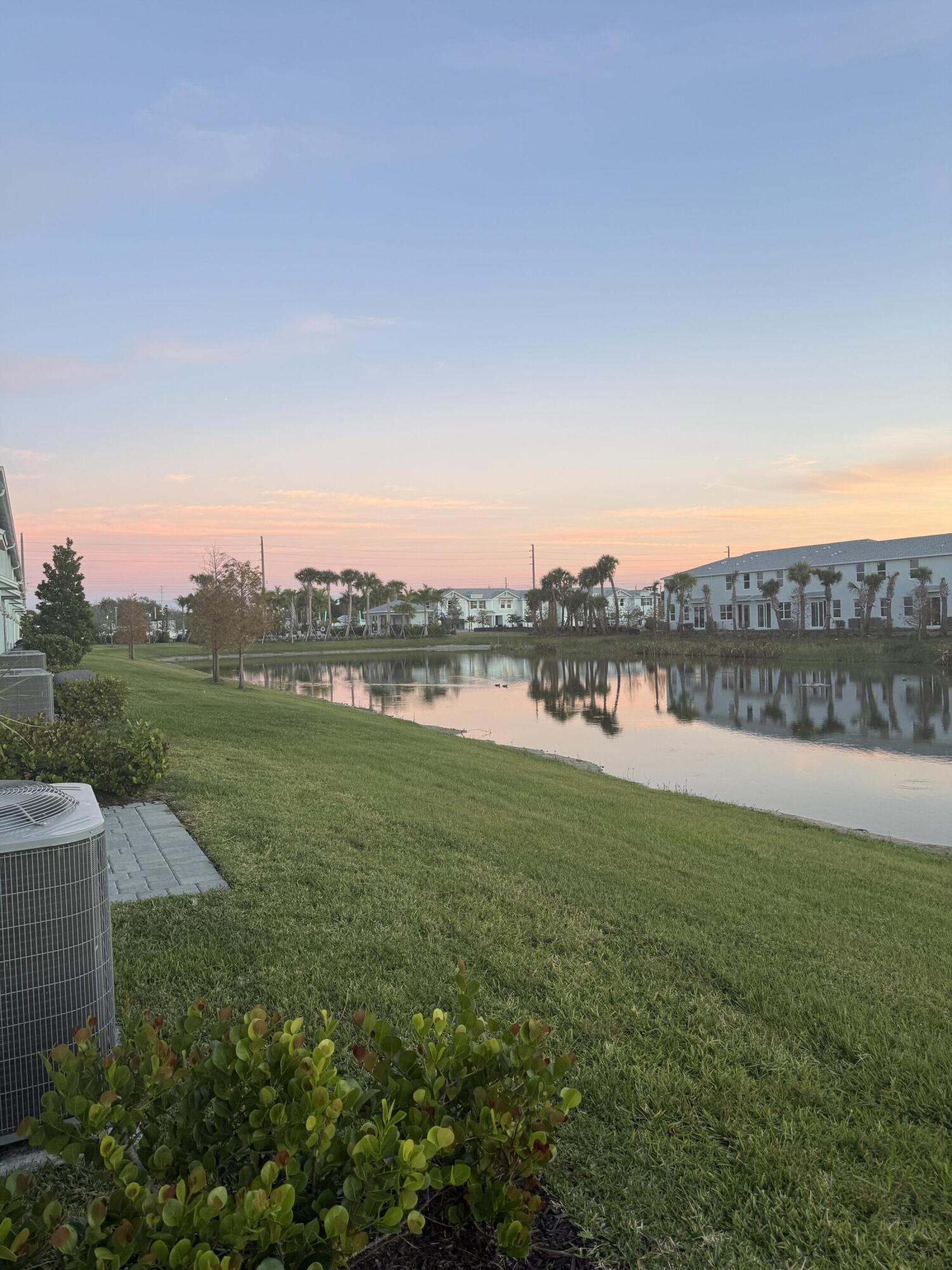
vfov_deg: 71.6
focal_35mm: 24
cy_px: 635
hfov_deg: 56.8
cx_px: 476
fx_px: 880
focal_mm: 6.76
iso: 100
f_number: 1.78
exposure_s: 1/121
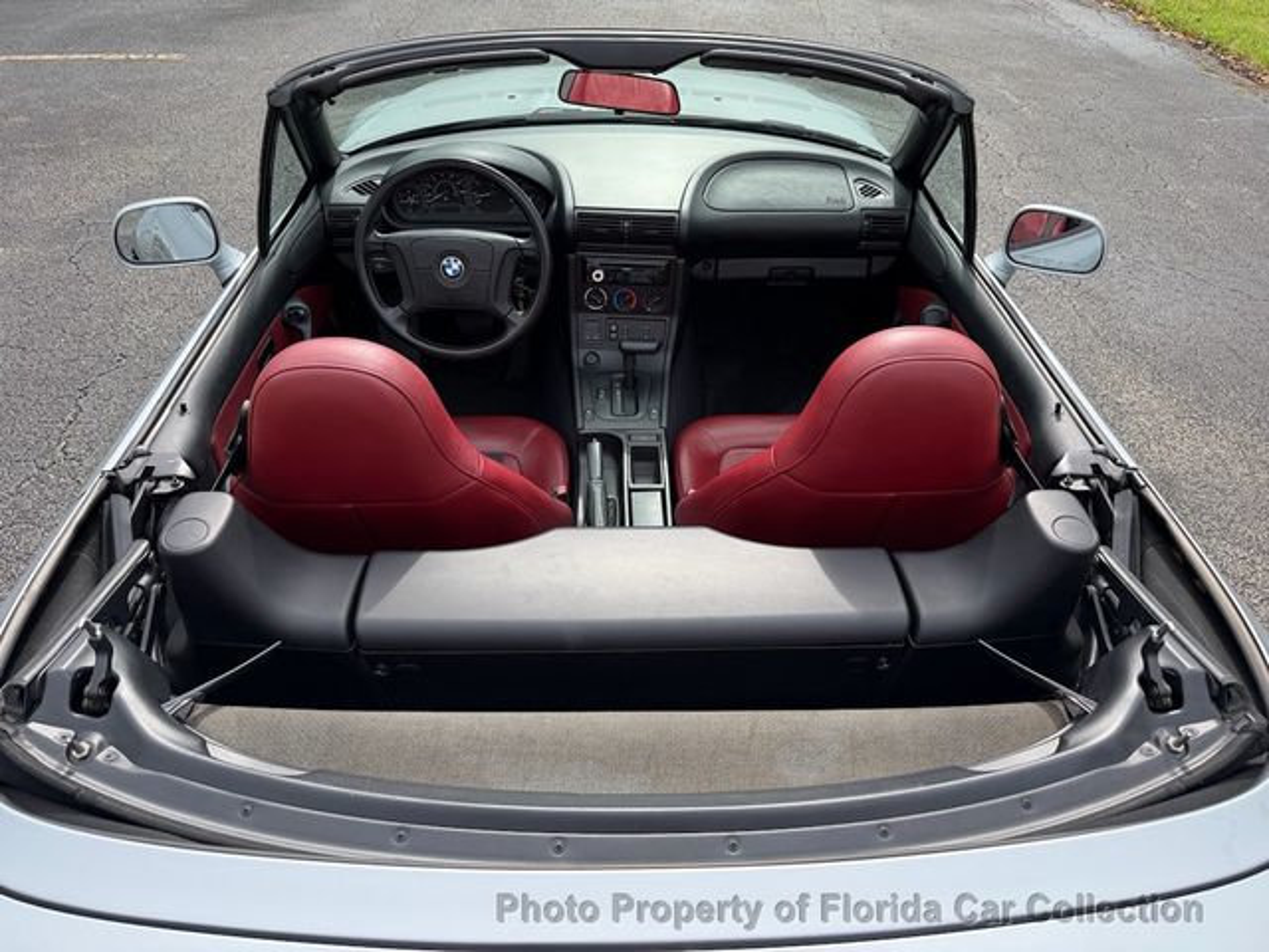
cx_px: 634
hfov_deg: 71.6
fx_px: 880
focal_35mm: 24
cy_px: 476
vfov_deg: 56.8
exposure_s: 1/2801
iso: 100
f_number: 1.78
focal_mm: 6.76
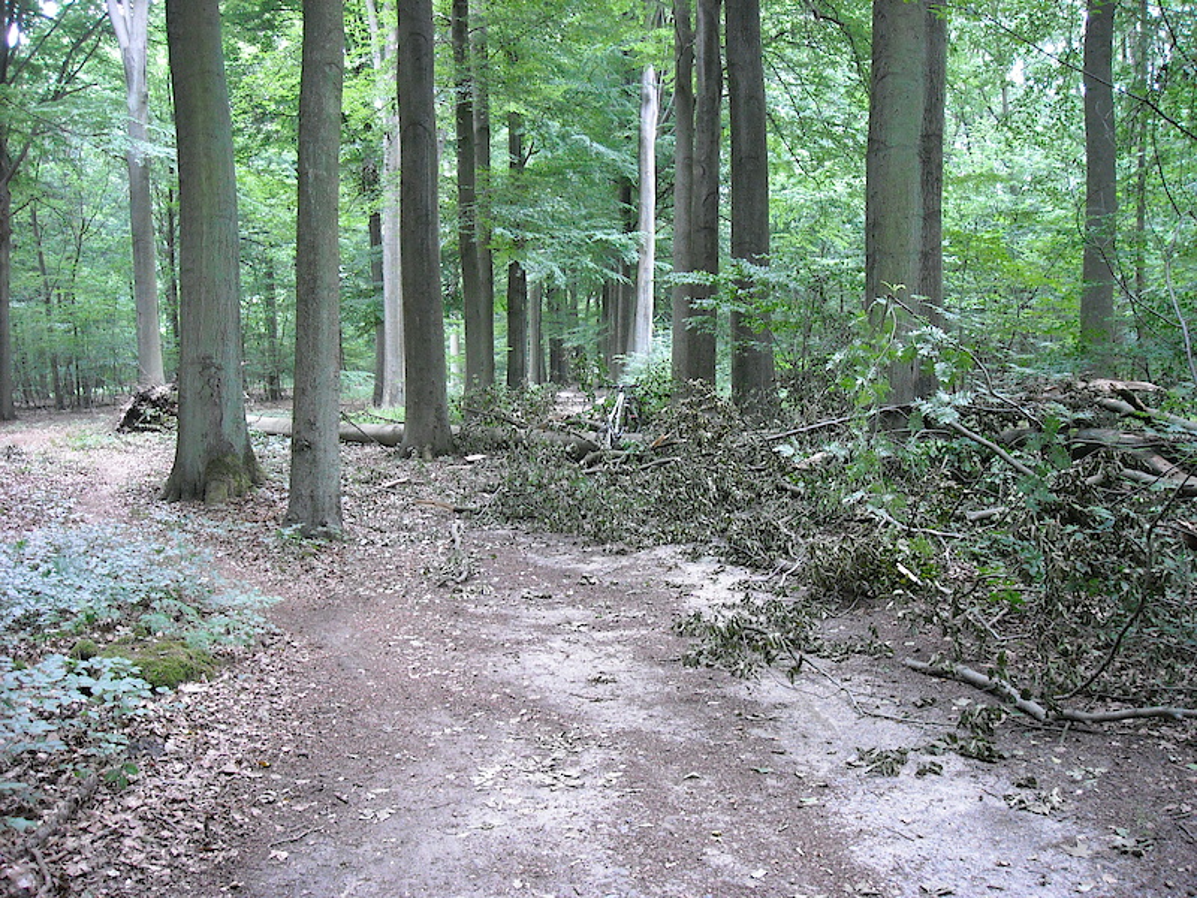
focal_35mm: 35
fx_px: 1210
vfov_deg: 40.7
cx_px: 598
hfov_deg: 52.6
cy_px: 449
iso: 400
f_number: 2.8
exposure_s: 1/42
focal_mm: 5.7
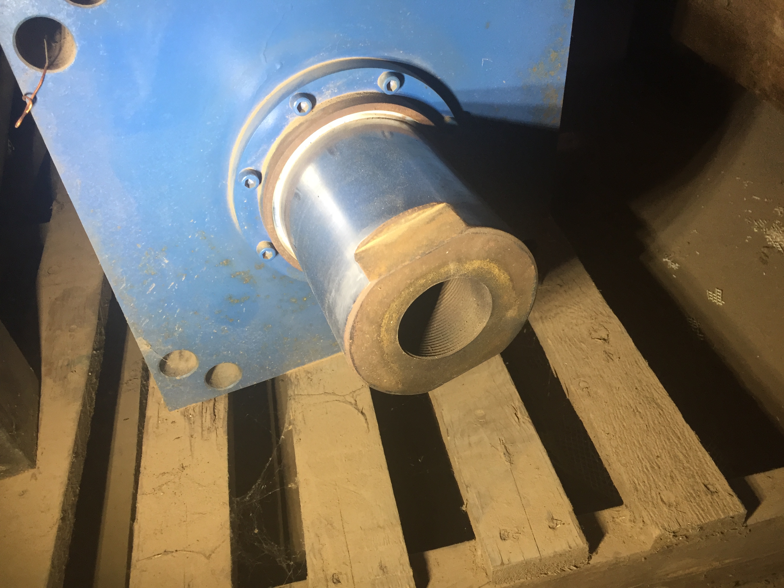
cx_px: 392
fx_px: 657
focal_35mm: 29
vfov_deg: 48.2
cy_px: 294
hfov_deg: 61.7
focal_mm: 4.15
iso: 40
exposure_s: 1/30
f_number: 2.2
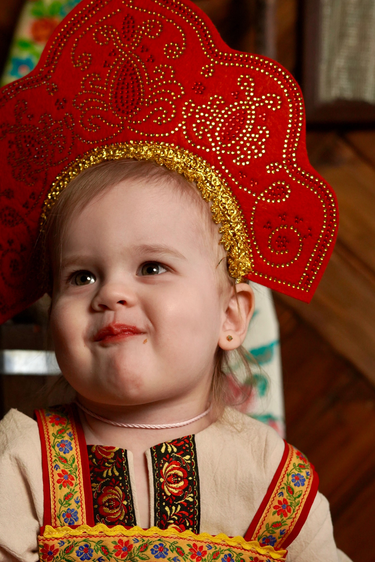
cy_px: 377
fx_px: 1094
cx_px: 132
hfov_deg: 19.4
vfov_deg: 28.6
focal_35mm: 70
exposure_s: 1/250
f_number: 4.5
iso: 2500
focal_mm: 50
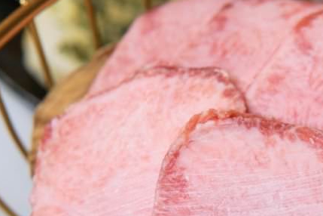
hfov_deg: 19.3
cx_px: 240
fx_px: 942
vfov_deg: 13.0
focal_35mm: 105
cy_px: 174
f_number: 4
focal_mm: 30
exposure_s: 1/60
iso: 160
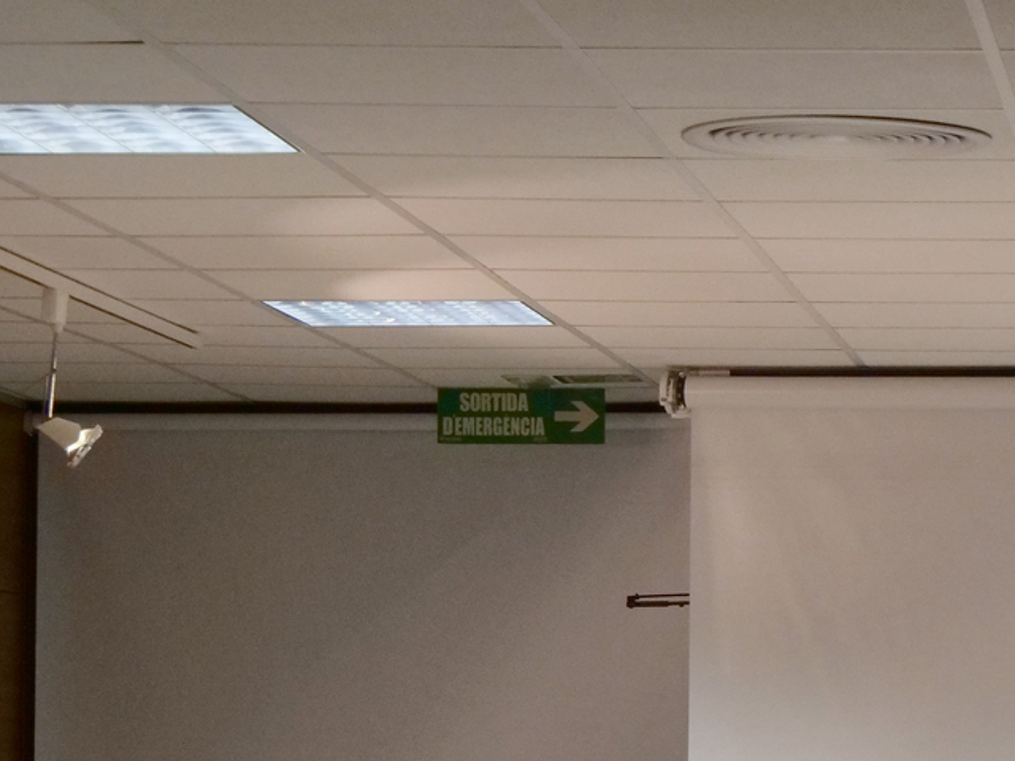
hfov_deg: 11.8
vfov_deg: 8.9
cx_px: 1140
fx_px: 4838
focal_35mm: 165
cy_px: 801
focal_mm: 33
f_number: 5.1
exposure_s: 1/80
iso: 1600
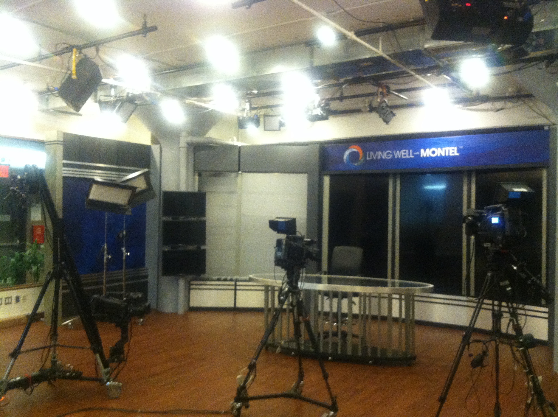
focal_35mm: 35
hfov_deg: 52.7
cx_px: 279
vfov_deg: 40.6
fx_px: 563
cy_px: 208
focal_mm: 3.85
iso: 500
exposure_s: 1/15
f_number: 2.8
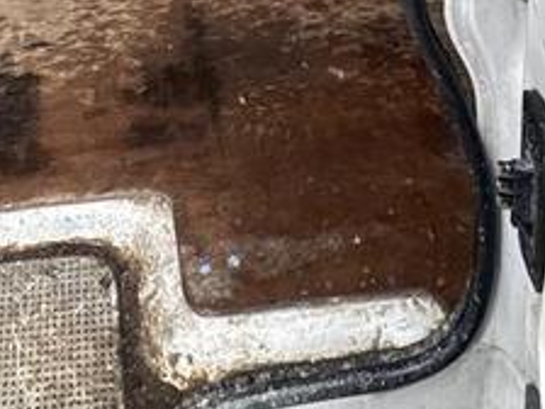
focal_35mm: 56
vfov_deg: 18.3
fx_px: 882
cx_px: 114
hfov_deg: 33.4
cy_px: -390
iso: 125
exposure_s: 1/109
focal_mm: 2.22
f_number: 2.2
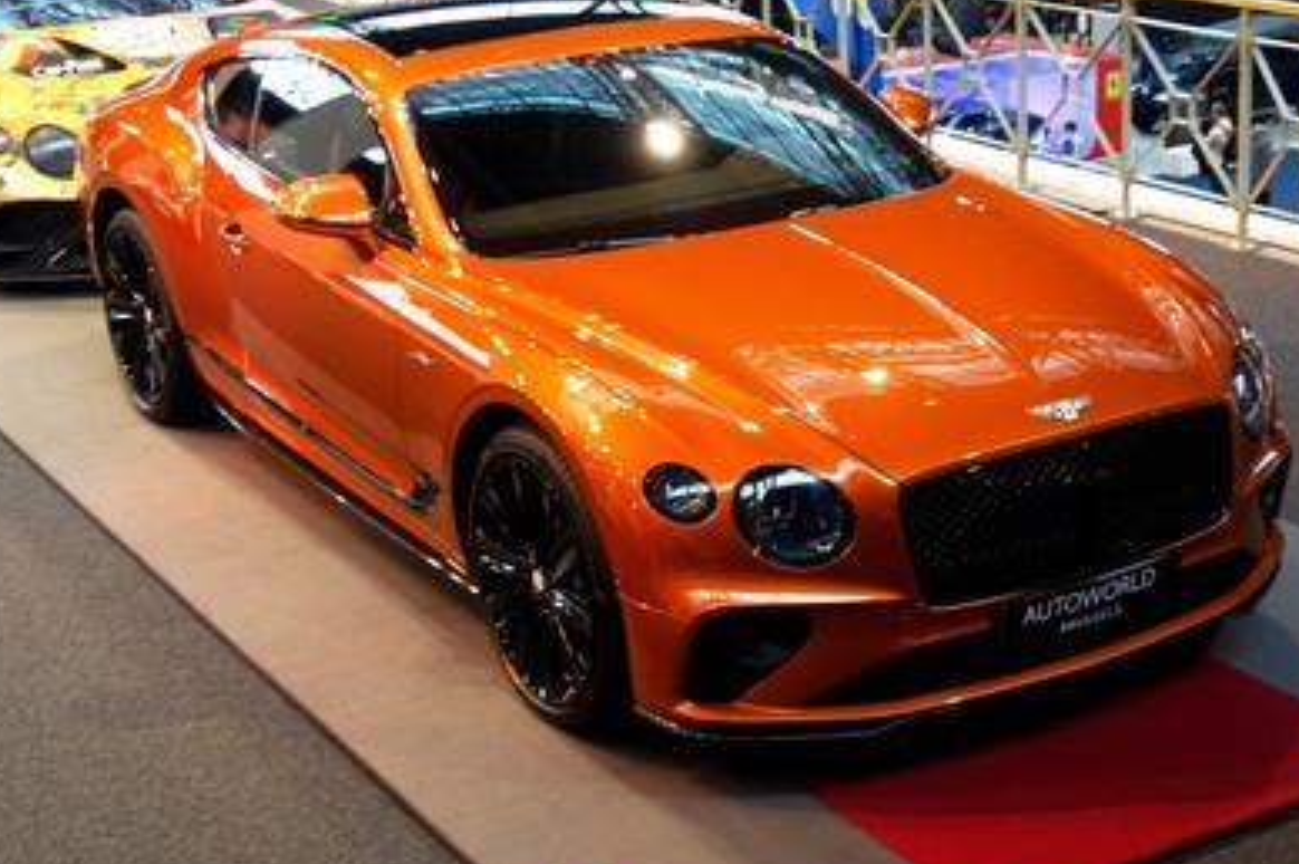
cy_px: 298
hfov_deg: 31.0
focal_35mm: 65
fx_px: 2343
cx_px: 686
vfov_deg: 20.8
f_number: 3.2
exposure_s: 1/50
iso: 320
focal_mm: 15.45
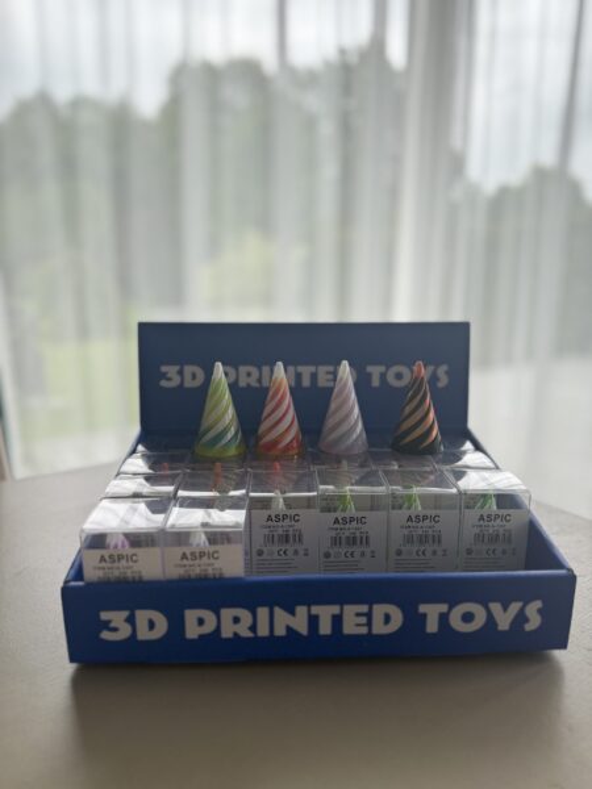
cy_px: 394
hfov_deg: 56.8
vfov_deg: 71.6
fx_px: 547
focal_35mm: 24
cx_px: 296
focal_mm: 6.76
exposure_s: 1/269
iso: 100
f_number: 1.78
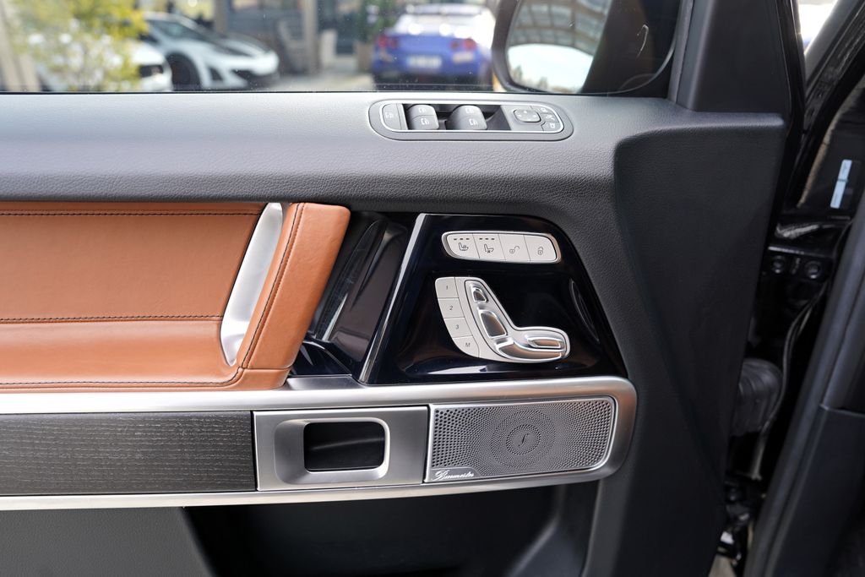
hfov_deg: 73.7
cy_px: 288
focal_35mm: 24
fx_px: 577
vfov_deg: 53.1
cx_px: 432
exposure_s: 1/60
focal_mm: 24
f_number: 4
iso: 160
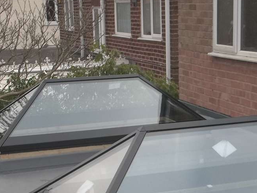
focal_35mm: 81
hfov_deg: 24.1
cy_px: 149
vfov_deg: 18.1
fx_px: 601
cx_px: 130
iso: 80
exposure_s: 1/250
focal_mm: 5.9
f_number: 3.3
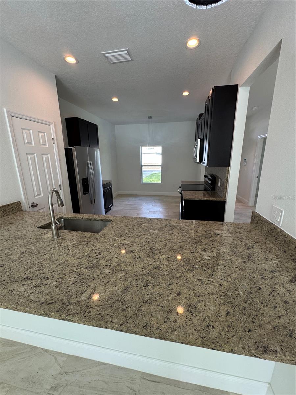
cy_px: 198
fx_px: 160
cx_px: 148
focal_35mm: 14
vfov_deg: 102.1
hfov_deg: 85.7
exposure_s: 1/120
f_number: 2.2
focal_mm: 2.22
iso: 160
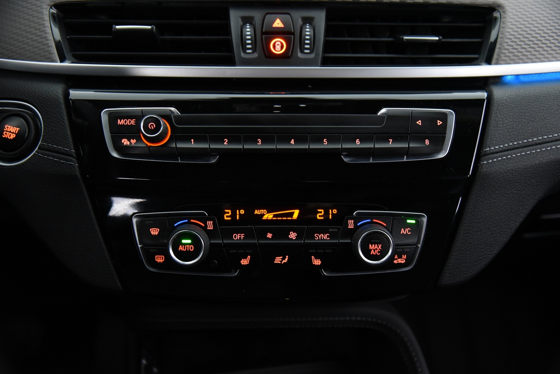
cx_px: 280
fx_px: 591
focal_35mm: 38
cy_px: 187
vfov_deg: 35.1
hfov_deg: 50.7
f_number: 4
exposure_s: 1/20
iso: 4000
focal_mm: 38
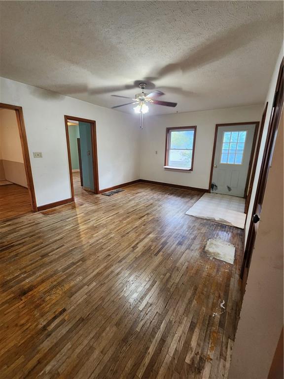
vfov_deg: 106.2
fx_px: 142
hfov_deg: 89.9
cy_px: 190
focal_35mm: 13
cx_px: 142
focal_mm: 2.2
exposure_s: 1/30
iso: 320
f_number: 2.2
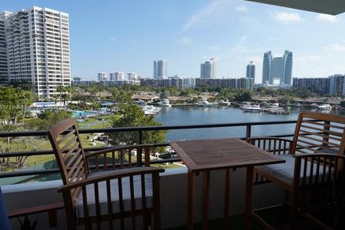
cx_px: 184
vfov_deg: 55.1
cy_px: 108
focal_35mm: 23
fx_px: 220
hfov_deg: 76.0
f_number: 8
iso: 100
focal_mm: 20
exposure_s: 1/250
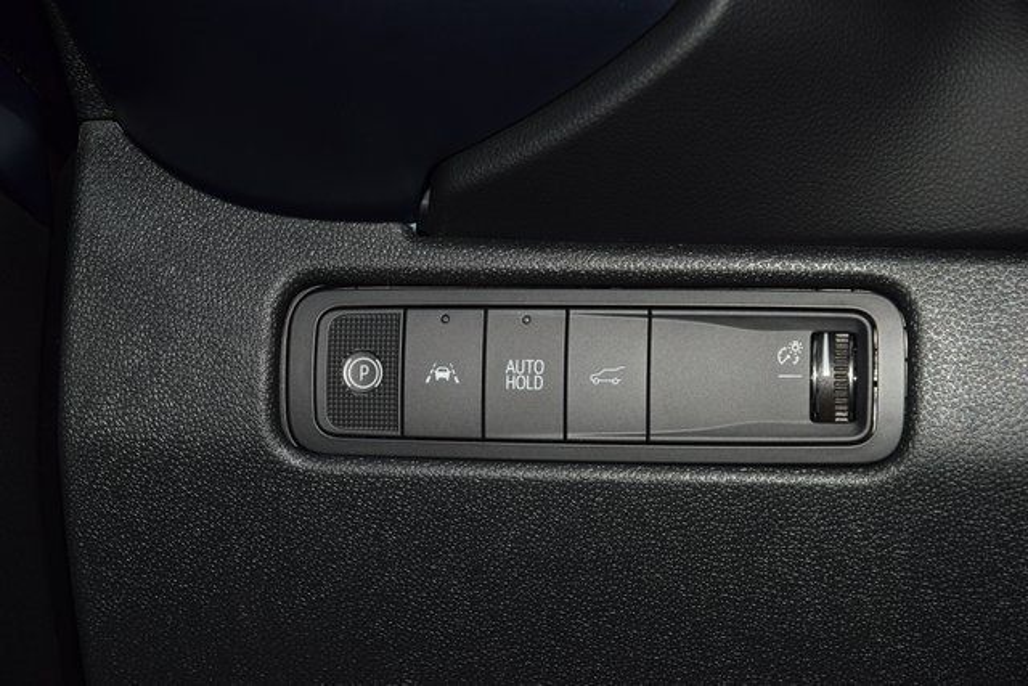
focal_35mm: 105
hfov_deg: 19.5
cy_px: 343
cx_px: 514
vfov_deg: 13.0
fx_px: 2999
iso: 100
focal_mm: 70
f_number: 8
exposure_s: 1/125
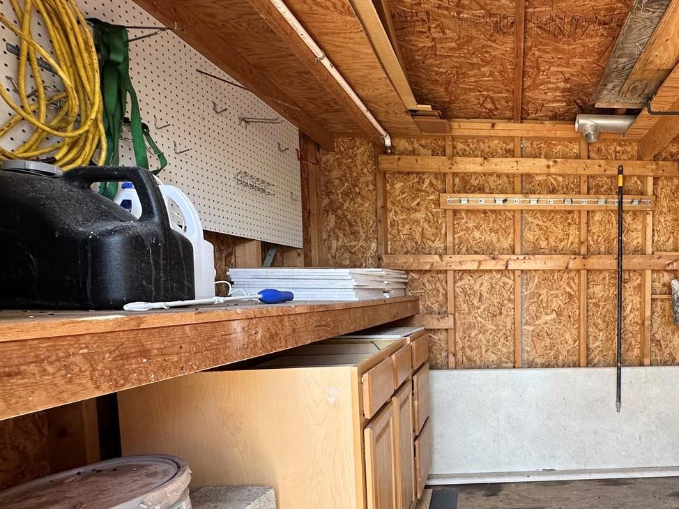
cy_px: 320
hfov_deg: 67.5
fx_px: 451
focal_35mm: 23
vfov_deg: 58.1
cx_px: 537
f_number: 2.2
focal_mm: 2.22
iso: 80
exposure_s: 1/99
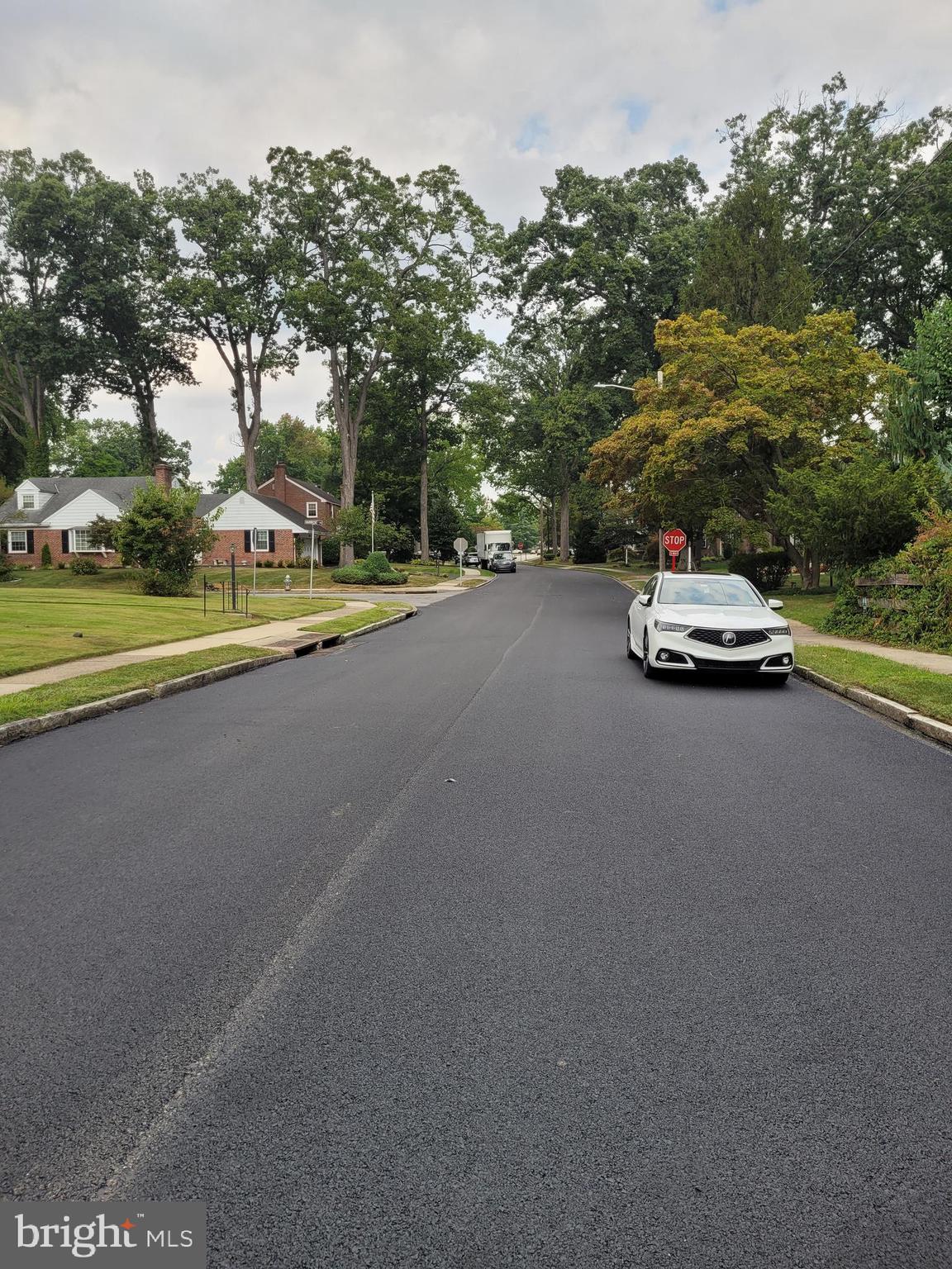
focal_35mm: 26
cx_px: 476
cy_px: 634
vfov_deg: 67.3
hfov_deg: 53.1
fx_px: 953
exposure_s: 1/1332
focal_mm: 5.4
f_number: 1.8
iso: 40
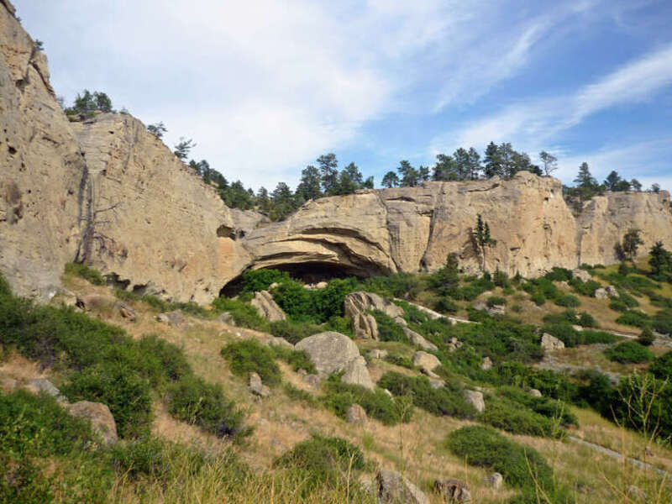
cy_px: 252
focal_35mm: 33
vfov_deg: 42.9
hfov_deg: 55.4
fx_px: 641
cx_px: 336
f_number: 8
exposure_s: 1/320
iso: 100
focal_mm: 5.5
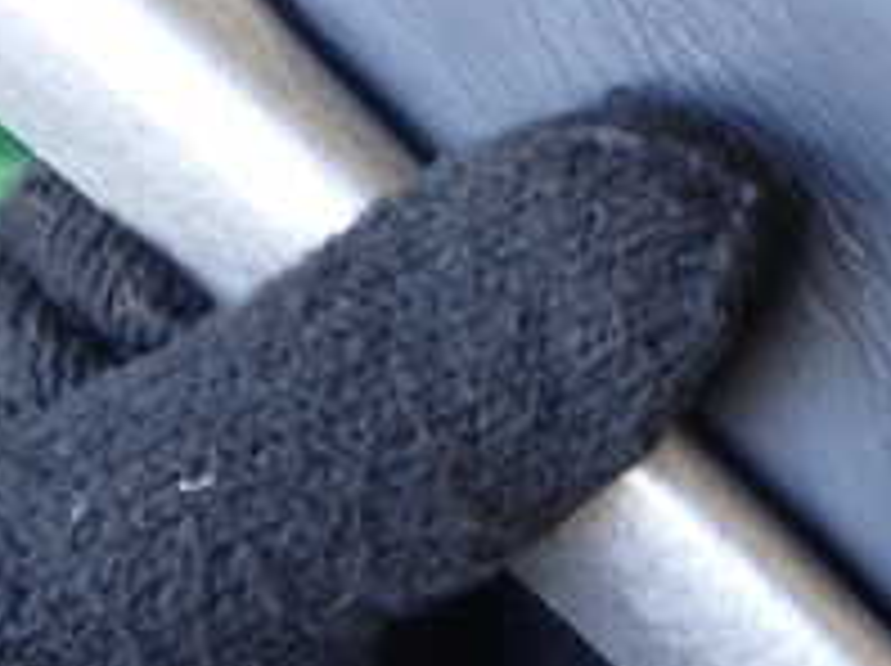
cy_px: -158
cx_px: 1170
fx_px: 2339
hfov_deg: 19.8
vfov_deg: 15.5
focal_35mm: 91
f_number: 2.3
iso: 200
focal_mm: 5.4
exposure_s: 1/30
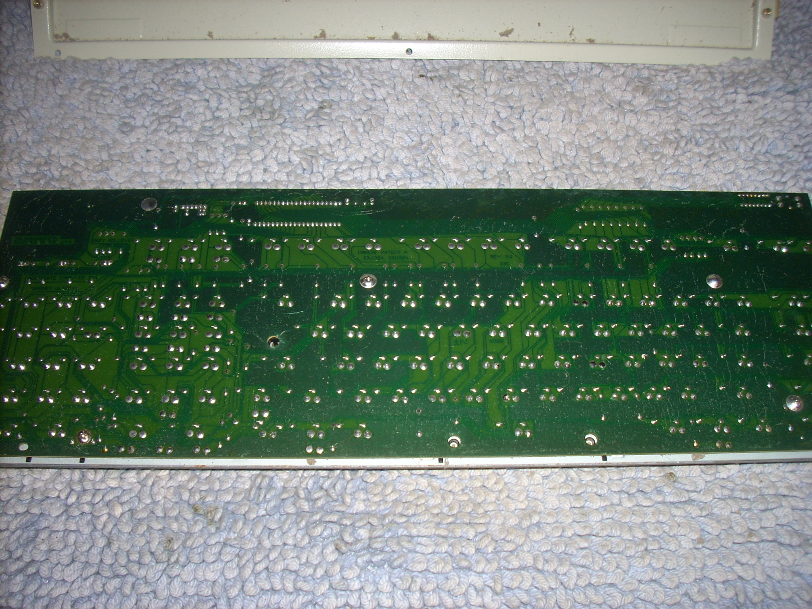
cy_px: 304
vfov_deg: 38.7
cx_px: 406
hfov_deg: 50.1
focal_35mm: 37
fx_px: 868
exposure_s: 1/60
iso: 64
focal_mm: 6.2
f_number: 2.8
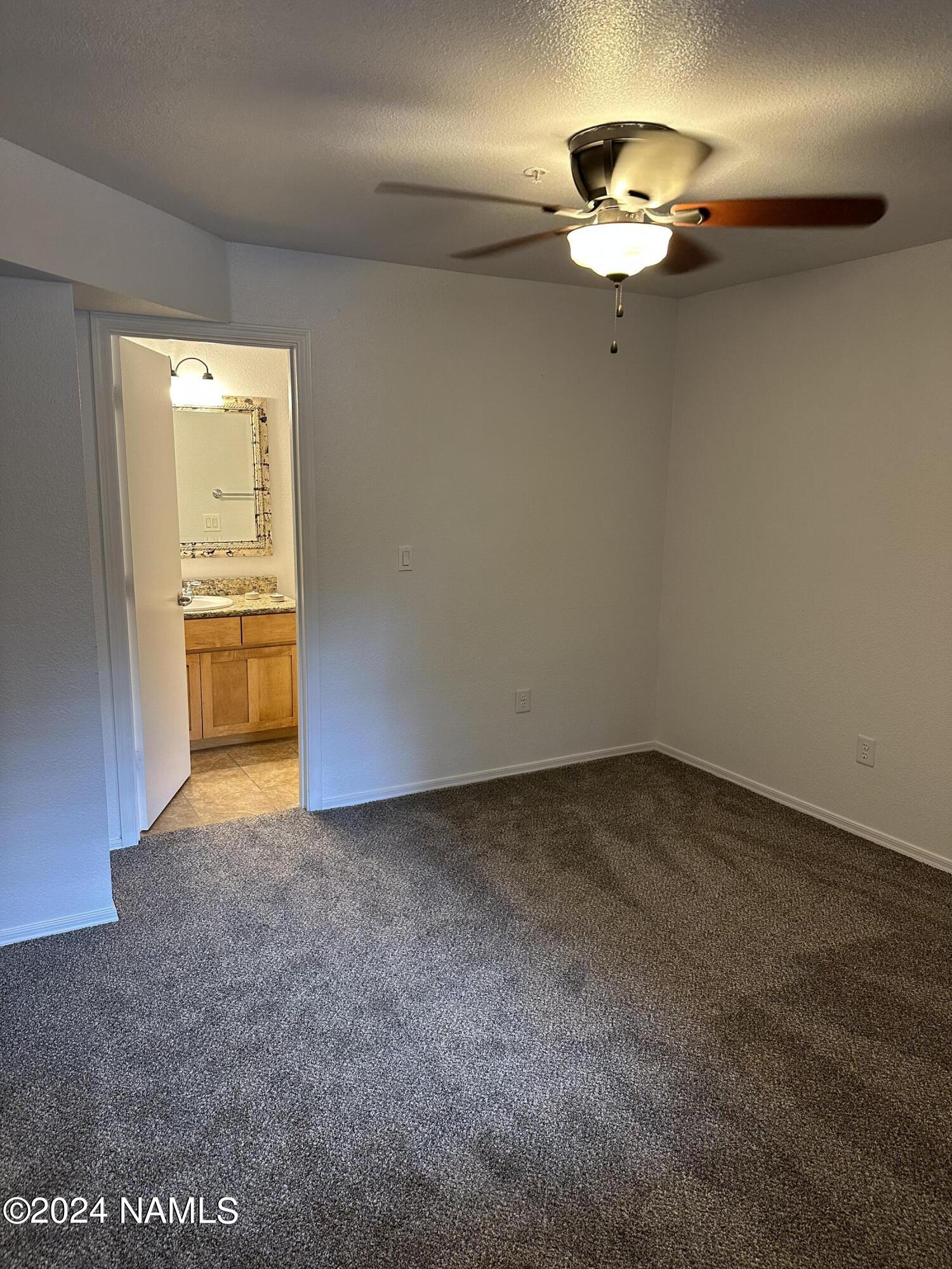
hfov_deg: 56.8
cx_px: 476
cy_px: 634
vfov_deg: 71.6
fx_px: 880
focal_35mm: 24
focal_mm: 6.86
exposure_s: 1/60
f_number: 1.78
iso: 250
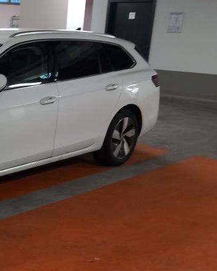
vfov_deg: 30.8
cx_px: -64
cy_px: 176
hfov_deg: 22.4
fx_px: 489
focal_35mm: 61
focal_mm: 4
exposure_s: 1/33.3
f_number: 1.8
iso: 250
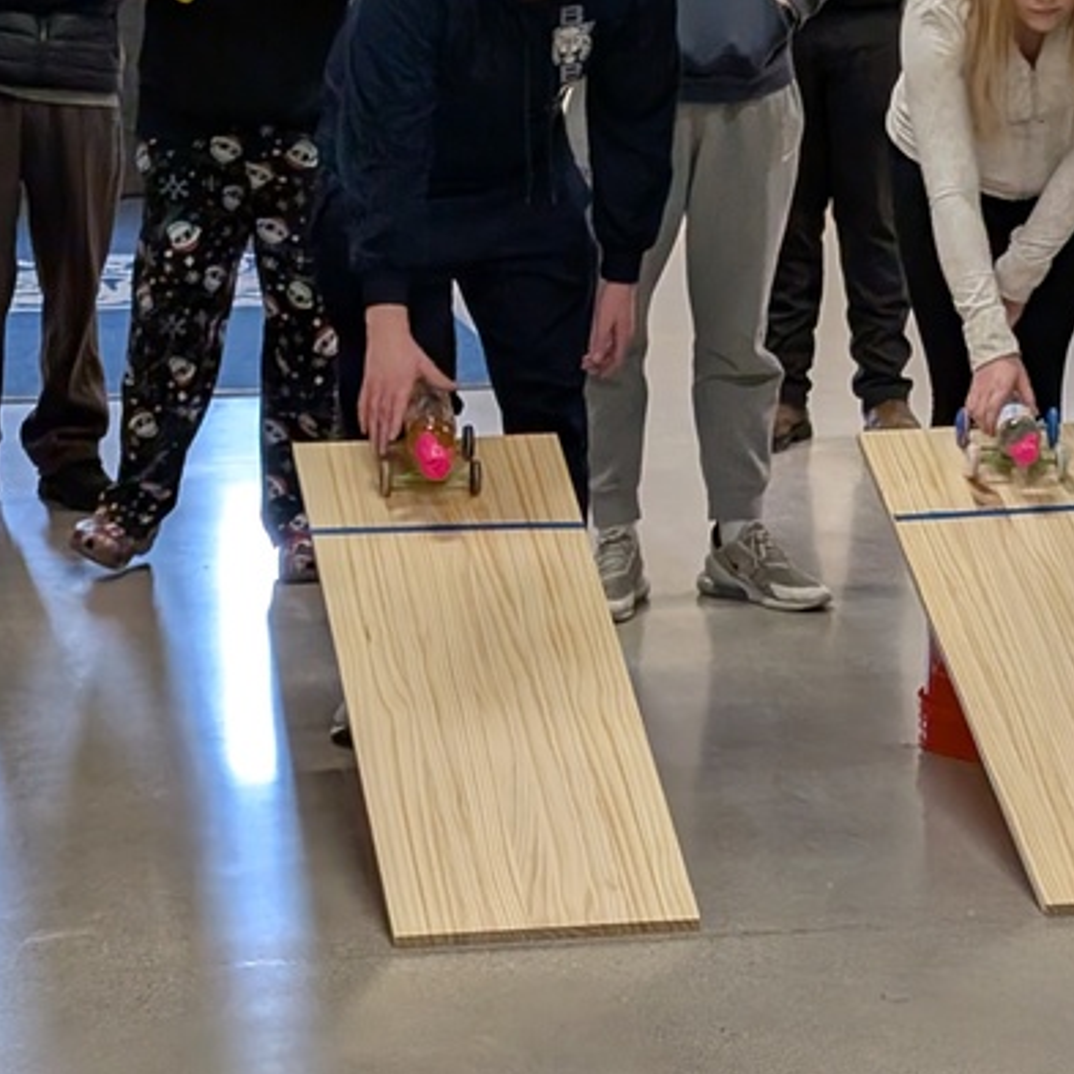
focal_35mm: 113
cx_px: 742
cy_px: 784
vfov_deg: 15.4
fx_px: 3967
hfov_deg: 15.4
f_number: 1.68
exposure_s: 1/281
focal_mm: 6.9
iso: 430
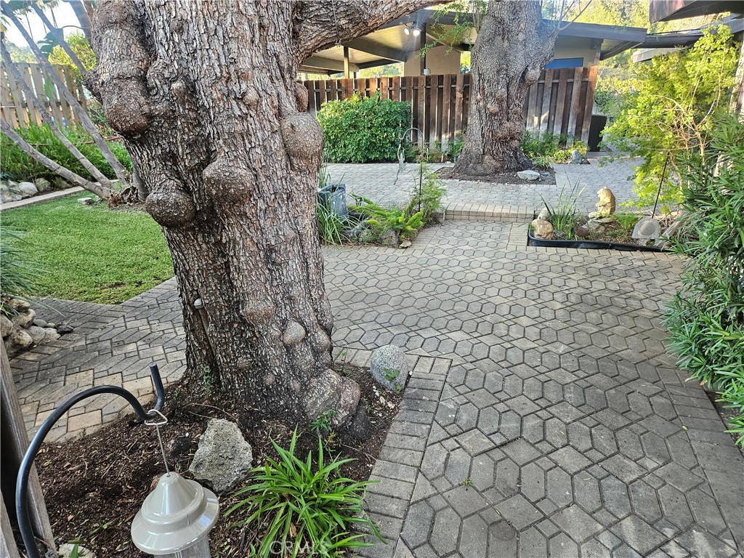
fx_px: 494
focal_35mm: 23
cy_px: 279
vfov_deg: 58.9
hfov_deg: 73.9
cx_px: 372
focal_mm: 5.4
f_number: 1.8
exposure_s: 1/120
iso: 160
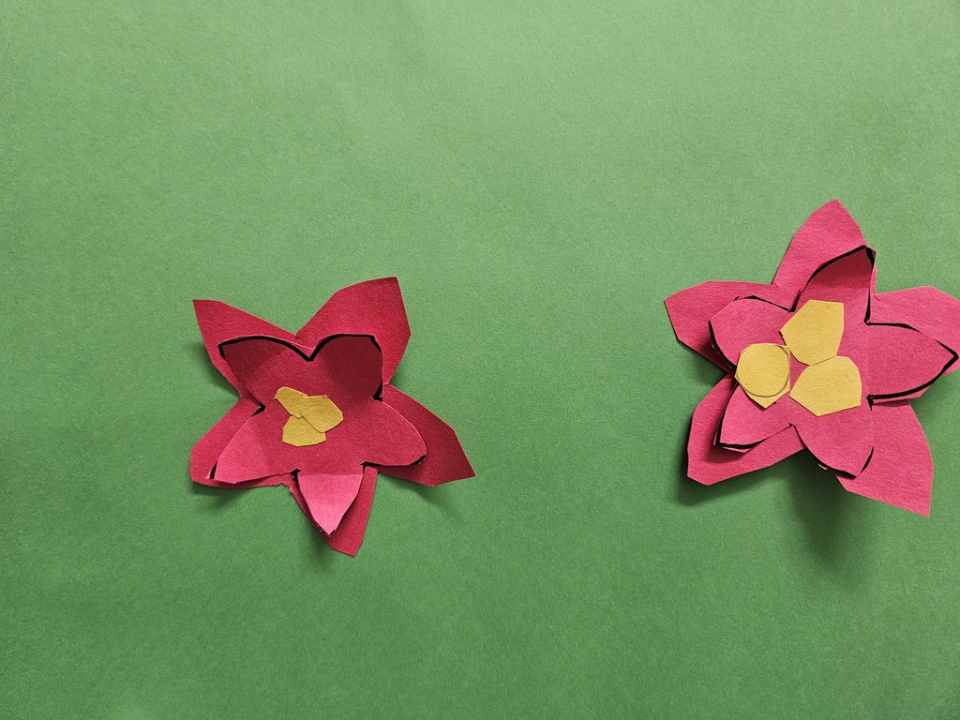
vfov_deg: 58.9
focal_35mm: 23
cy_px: 360
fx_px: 638
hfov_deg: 73.9
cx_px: 480
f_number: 1.8
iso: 640
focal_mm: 5.4
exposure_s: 1/120
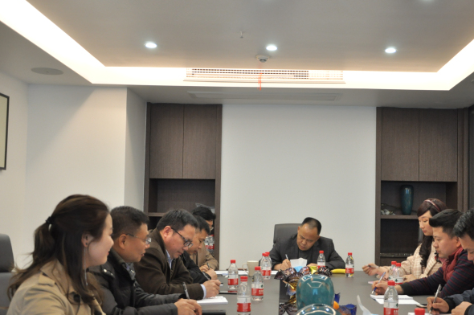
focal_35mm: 48
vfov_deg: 28.2
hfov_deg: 41.1
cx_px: 299
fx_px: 626
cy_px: 185
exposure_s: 1/30
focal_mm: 25
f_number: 4.5
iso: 800
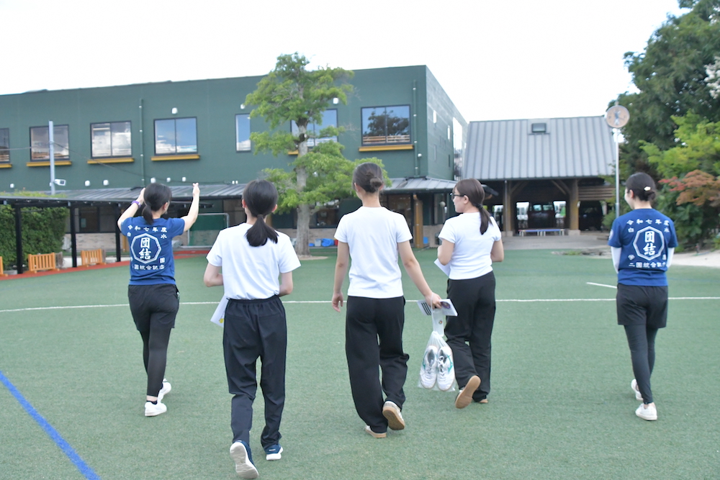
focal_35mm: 39
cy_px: 240
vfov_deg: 34.2
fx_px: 780
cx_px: 360
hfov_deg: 49.5
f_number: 3.8
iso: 4000
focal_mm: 26
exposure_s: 1/8000
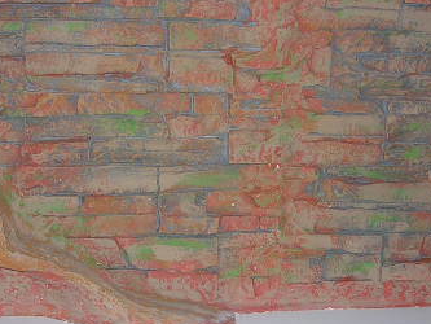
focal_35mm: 73
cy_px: 185
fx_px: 909
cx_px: 219
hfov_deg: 26.7
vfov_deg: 20.2
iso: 50
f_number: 2.8
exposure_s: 1/60.1
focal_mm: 5.8
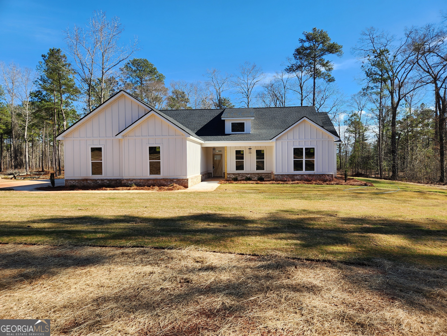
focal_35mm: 23
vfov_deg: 58.9
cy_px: 168
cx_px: 224
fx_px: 297
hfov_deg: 73.9
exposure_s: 1/838
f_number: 1.8
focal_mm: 5.4
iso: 20
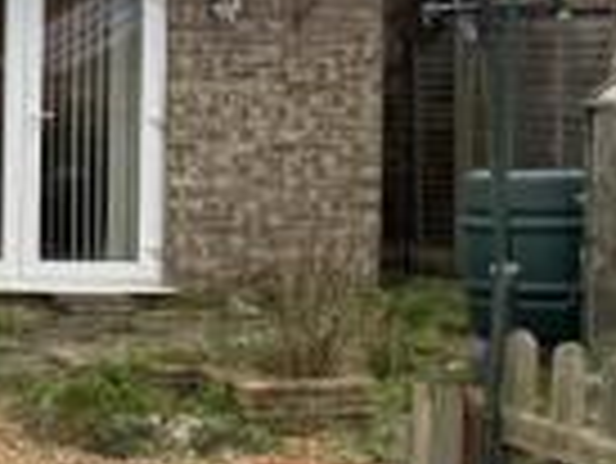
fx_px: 1817
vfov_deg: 14.4
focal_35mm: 102
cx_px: -645
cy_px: 70
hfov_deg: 15.2
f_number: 1.78
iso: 80
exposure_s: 1/293
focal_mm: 6.76
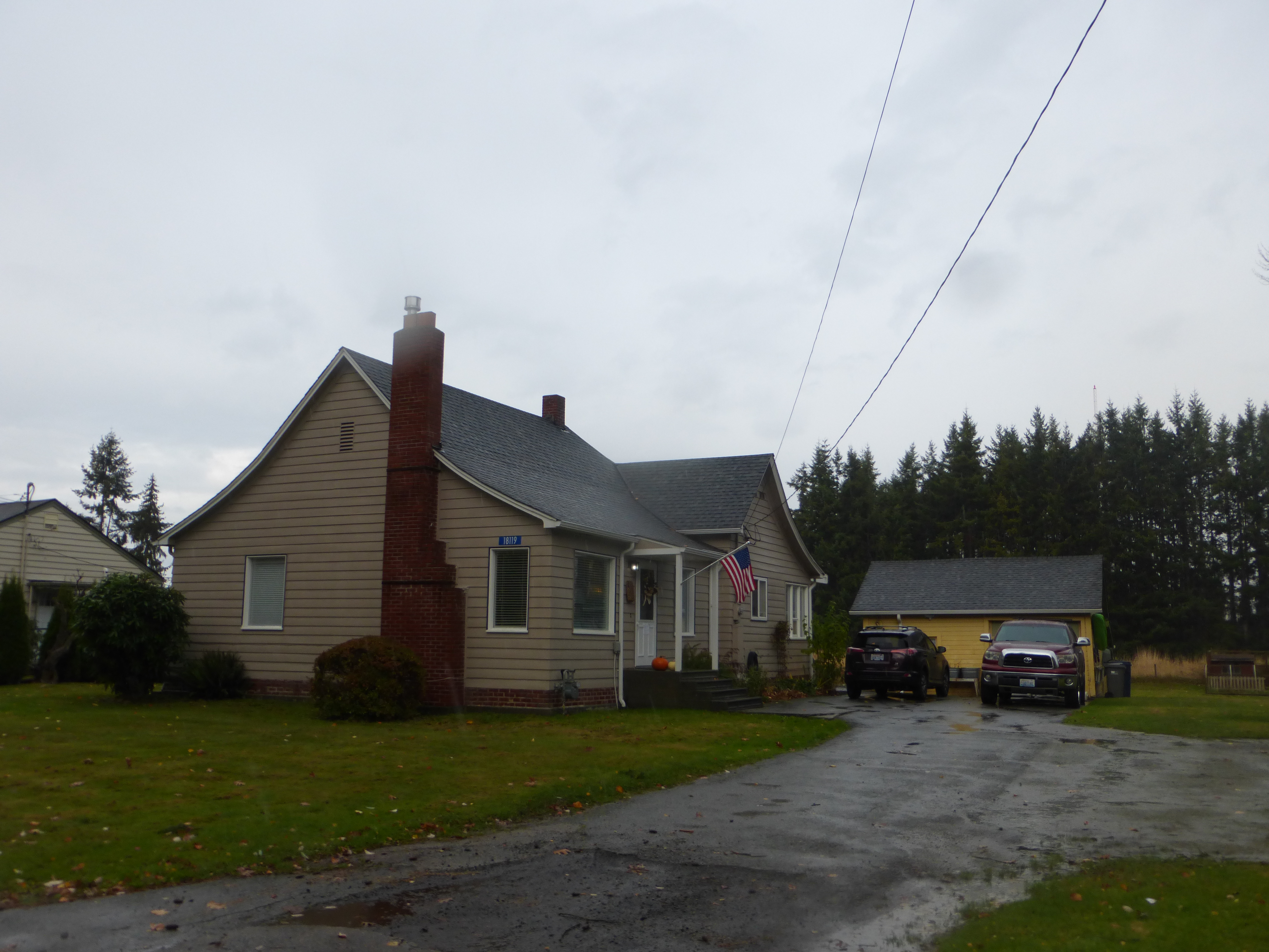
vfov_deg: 46.8
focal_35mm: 30
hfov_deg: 60.0
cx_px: 634
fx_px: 1100
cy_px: 476
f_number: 3.6
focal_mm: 5.4
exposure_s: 1/320
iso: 100
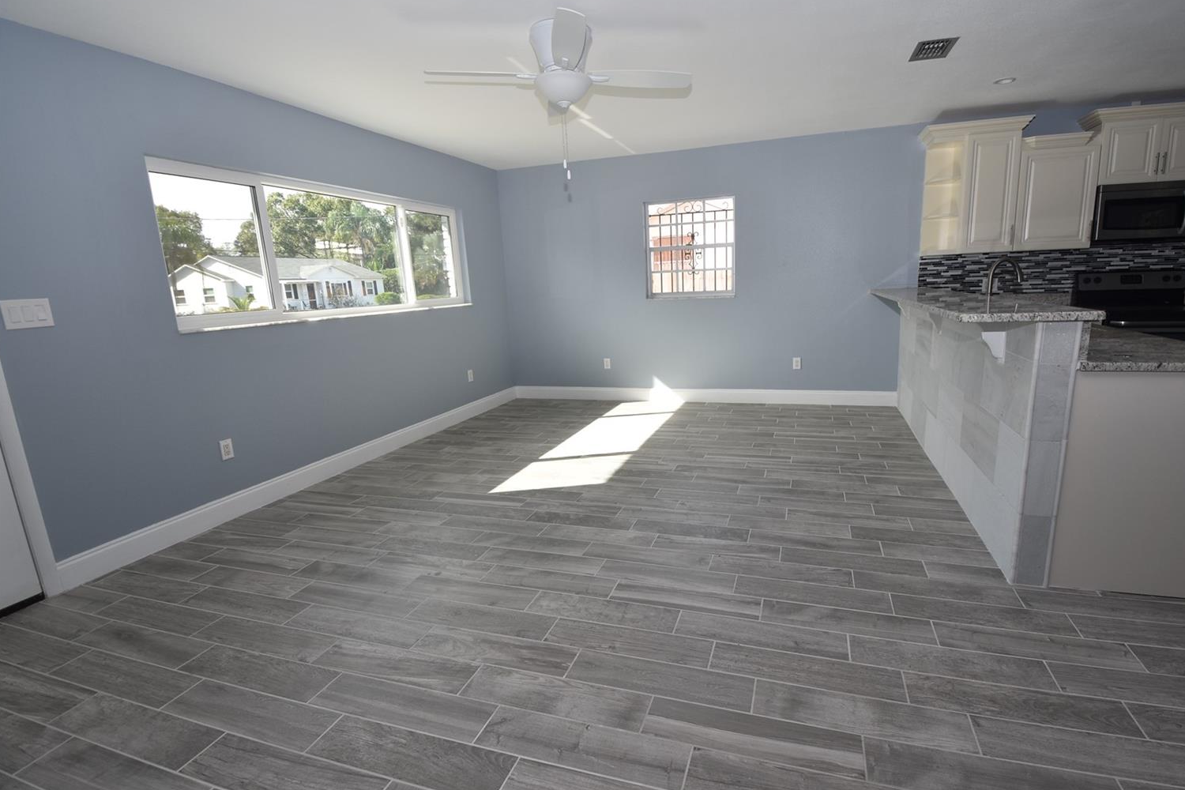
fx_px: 527
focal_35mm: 16
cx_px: 626
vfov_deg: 73.7
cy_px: 397
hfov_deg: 96.6
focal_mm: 10
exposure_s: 1/125
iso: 250
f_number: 5.6
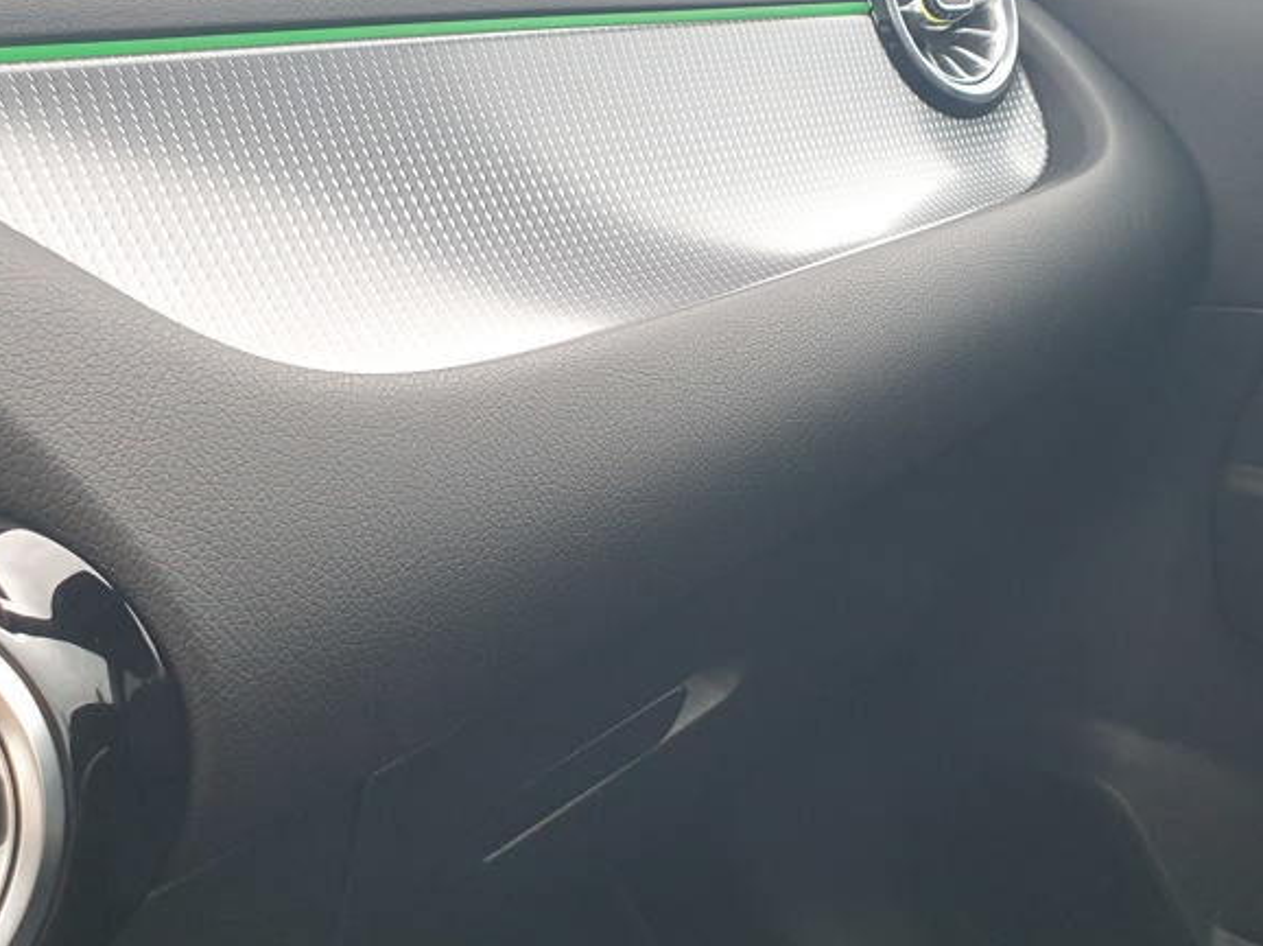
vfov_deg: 39.5
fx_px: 1313
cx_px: 745
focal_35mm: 36
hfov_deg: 51.1
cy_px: 378
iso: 200
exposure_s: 1/40
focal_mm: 4.32
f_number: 2.4
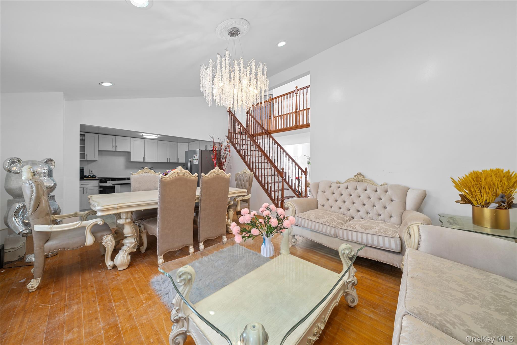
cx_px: 258
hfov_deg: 112.6
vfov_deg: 90.0
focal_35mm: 12
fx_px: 172
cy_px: 172
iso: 100
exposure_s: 1.3
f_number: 9
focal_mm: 12
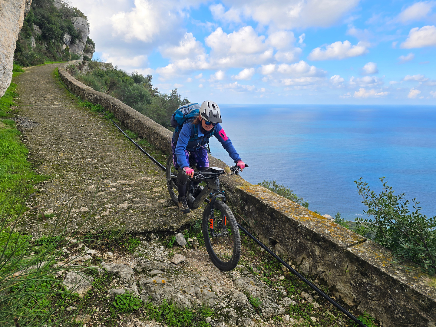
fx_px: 290
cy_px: 164
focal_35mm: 23
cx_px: 218
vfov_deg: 58.9
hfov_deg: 73.9
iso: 12
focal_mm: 6.3
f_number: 1.7
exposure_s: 1/424
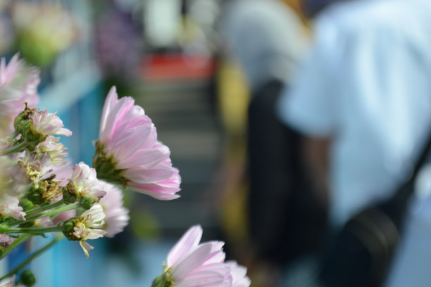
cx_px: 216
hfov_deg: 24.6
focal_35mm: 82
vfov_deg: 16.6
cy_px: 144
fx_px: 988
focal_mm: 55
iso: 100
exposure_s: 1/320
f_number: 5.6
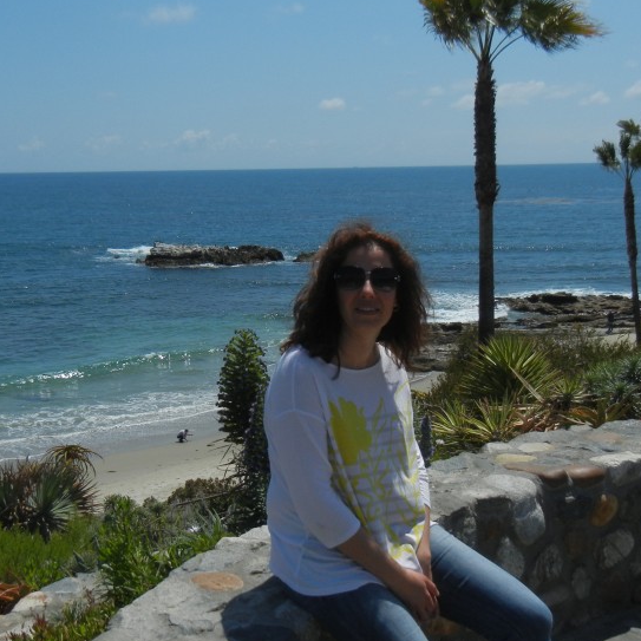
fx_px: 1048
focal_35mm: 50
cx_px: 281
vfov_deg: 34.0
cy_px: 336
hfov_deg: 34.0
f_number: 7
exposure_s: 1/1029
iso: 160
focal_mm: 5.4
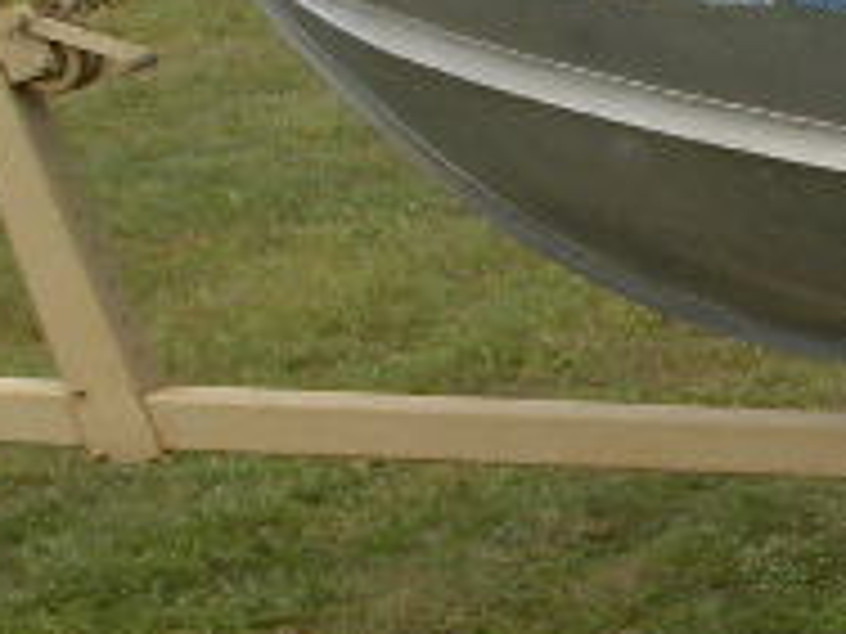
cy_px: 378
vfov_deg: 10.1
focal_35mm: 147
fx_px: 3593
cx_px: 2102
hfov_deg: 11.1
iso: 64
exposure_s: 1/222
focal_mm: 4.7
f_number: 5.6
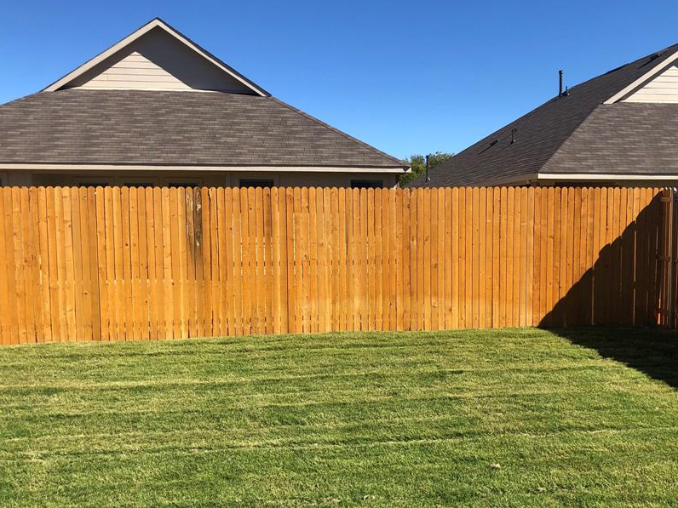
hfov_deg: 51.3
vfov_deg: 39.6
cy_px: 277
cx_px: 363
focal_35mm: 36
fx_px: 705
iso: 20
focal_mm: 3.99
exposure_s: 1/1736
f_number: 1.8
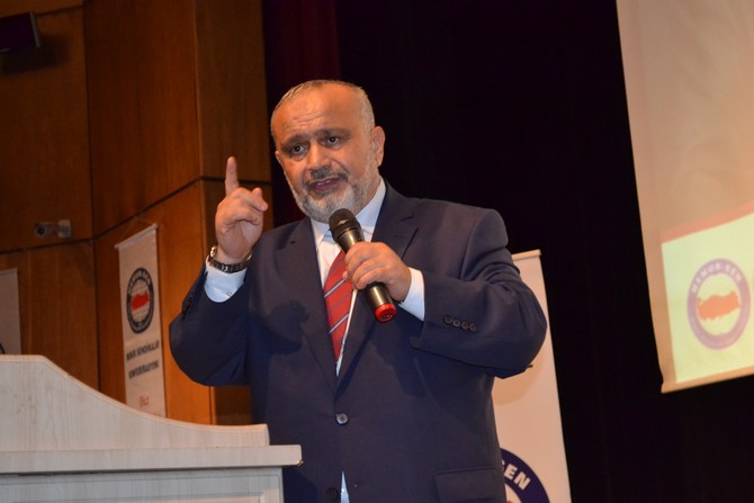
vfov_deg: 16.6
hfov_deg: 24.6
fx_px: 1728
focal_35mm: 82
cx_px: 377
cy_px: 252
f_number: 5.6
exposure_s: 1/60
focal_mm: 55
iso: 3200
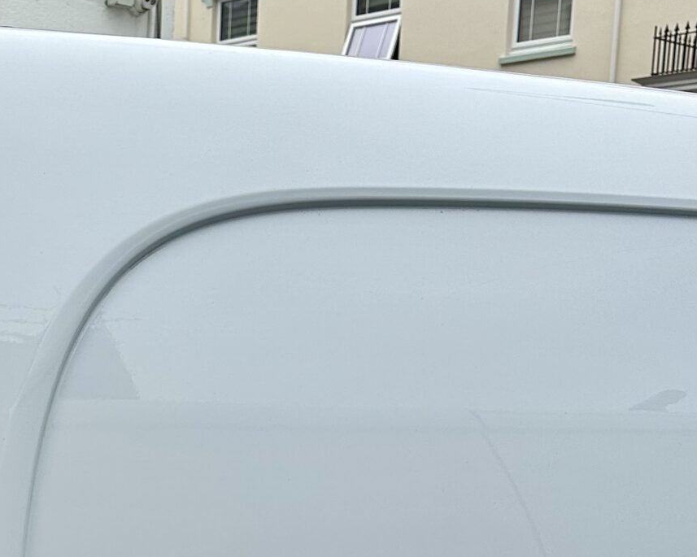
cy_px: 600
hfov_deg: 25.8
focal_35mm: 70
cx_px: 6
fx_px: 1444
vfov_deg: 20.9
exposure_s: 1/3472
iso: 80
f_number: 1.78
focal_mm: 6.86
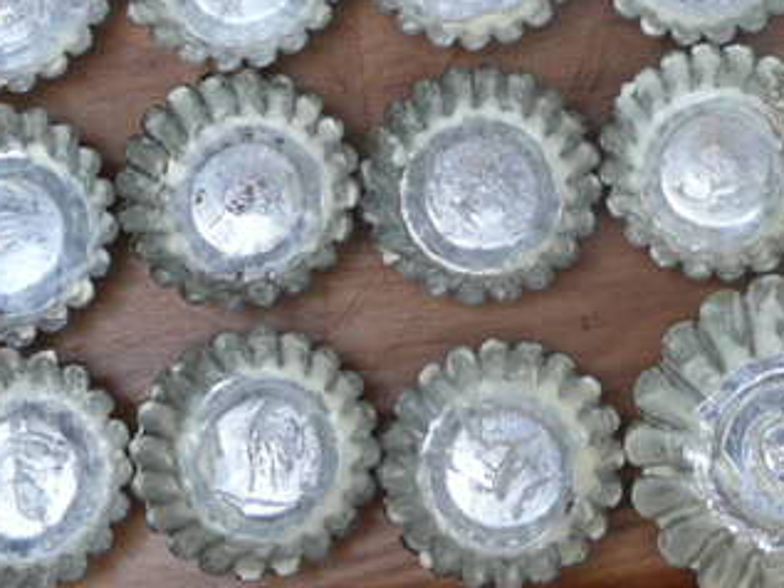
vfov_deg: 14.2
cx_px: 680
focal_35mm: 103
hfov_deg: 18.8
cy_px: 35
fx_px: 2334
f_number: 3.6
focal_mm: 5.5
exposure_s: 1/30
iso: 100
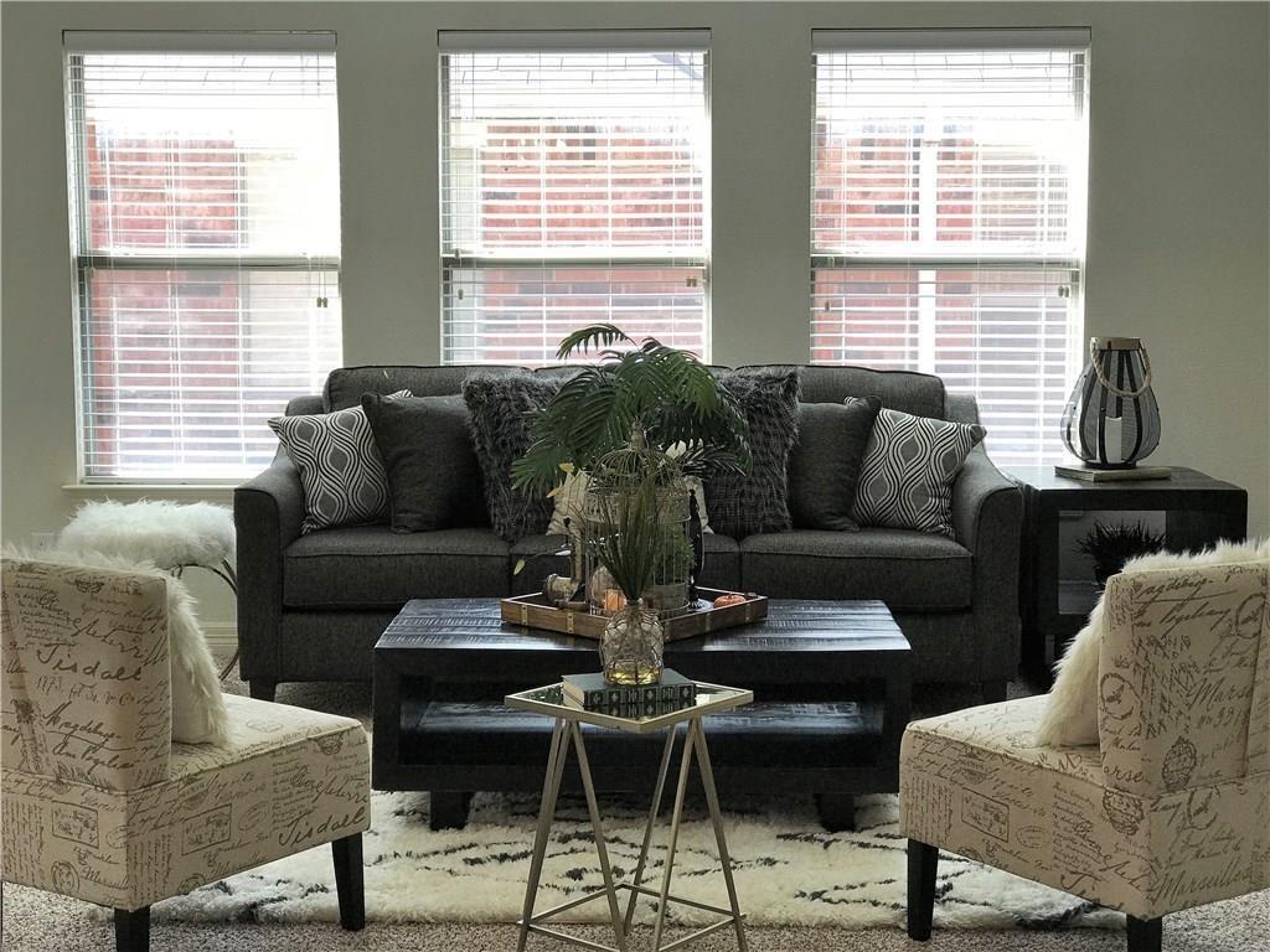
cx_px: 635
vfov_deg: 25.7
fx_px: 2091
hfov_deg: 33.8
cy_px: 476
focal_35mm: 57
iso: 25
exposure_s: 1/60
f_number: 2.8
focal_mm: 6.6
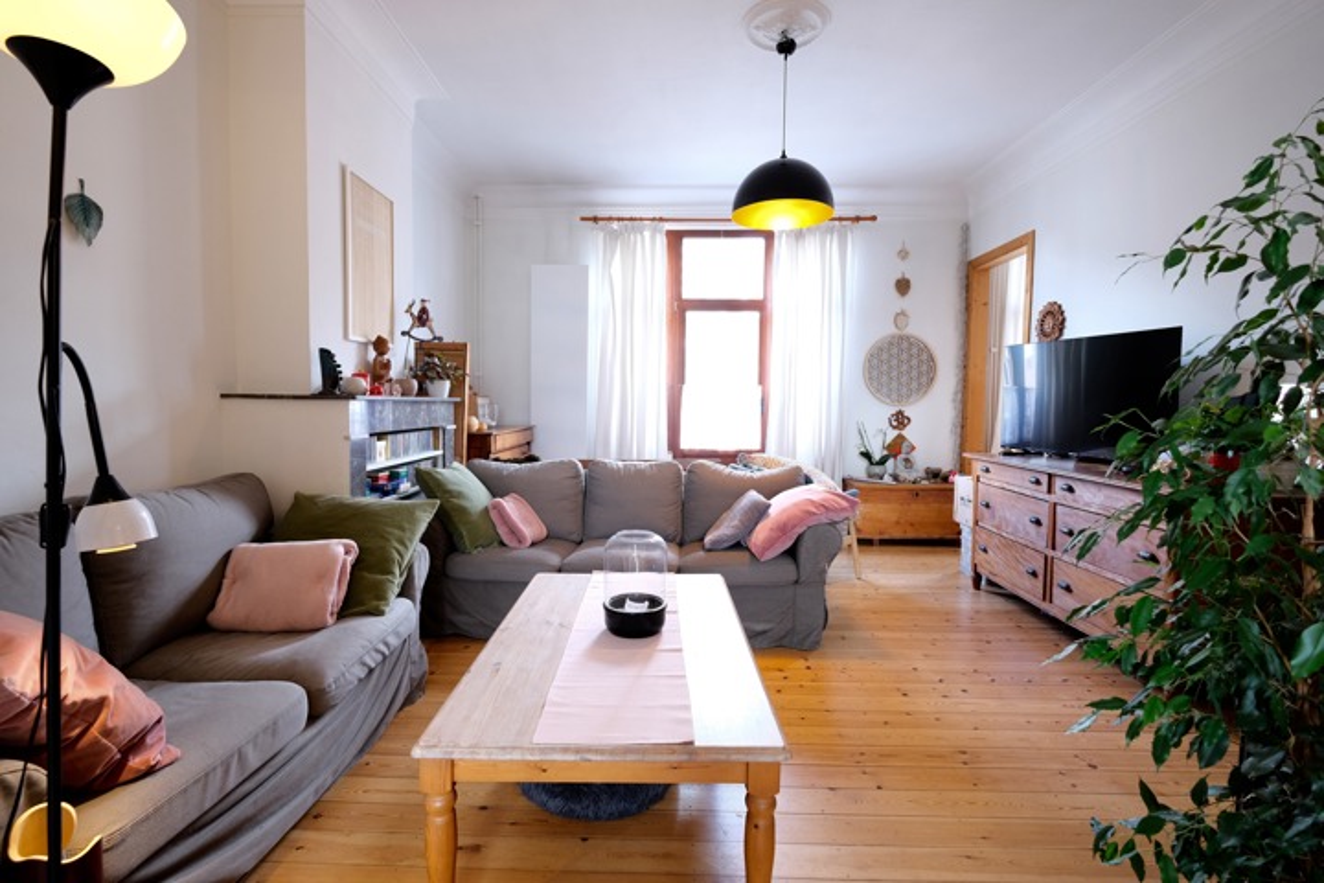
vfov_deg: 70.4
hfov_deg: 93.3
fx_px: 625
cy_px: 442
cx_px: 662
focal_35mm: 17
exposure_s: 1/30
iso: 1250
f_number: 4
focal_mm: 11
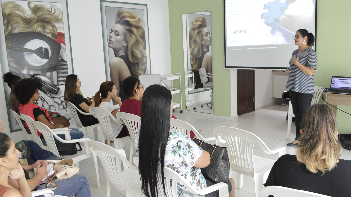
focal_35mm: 29
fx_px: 270
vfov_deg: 40.2
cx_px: 173
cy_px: 98
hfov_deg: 66.1
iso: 3200
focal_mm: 18
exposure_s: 1/160
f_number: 5.6
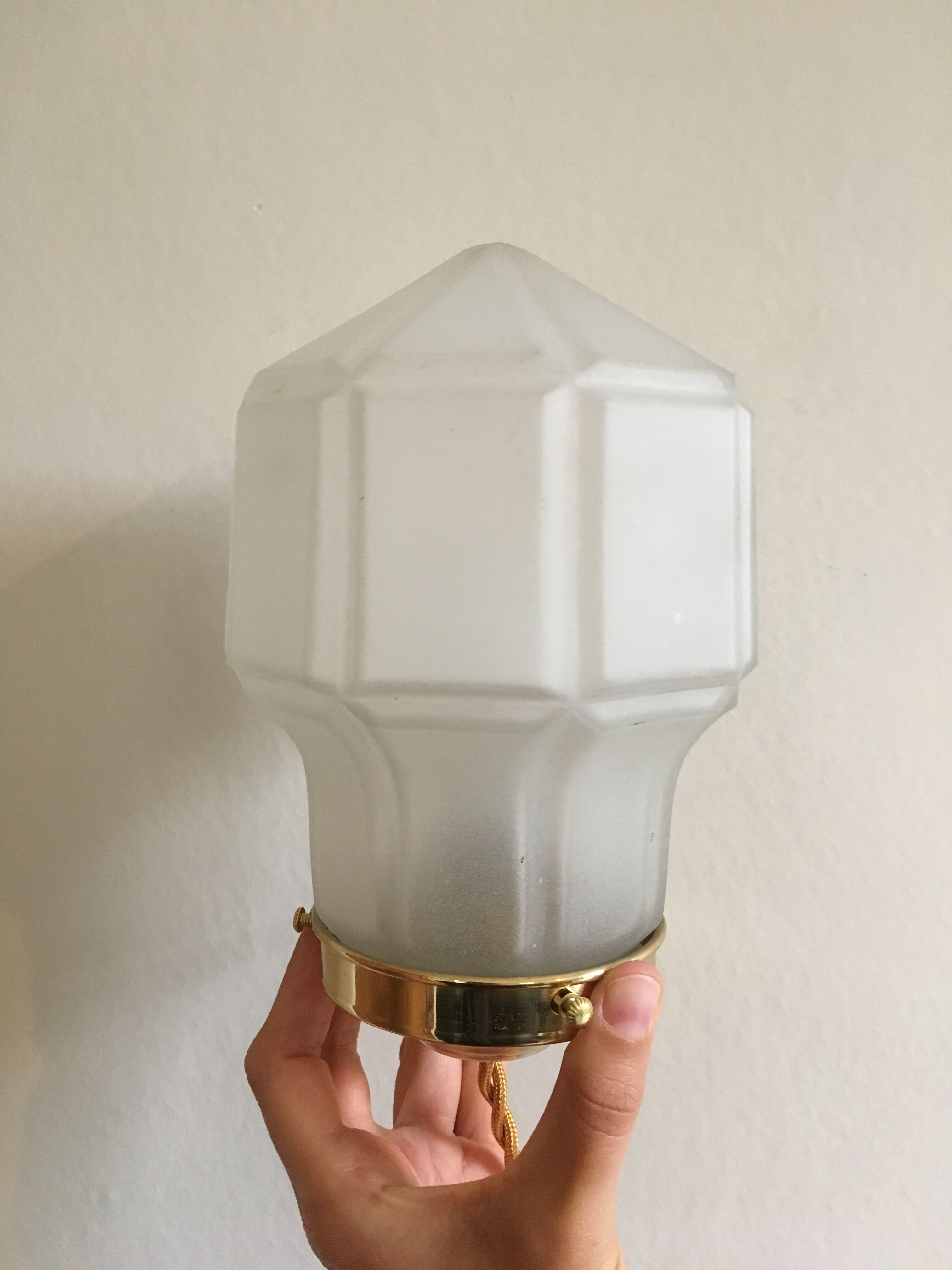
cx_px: 476
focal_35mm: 29
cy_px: 635
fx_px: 1063
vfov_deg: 61.7
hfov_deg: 48.2
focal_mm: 4.15
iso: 160
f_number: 2.2
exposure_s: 1/33
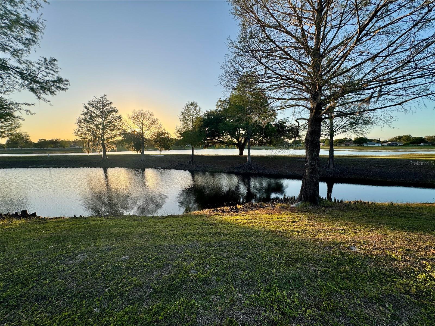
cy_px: 163
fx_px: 176
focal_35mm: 14
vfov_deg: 85.7
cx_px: 218
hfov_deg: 102.1
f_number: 2.2
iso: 40
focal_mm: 2.22
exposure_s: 1/470
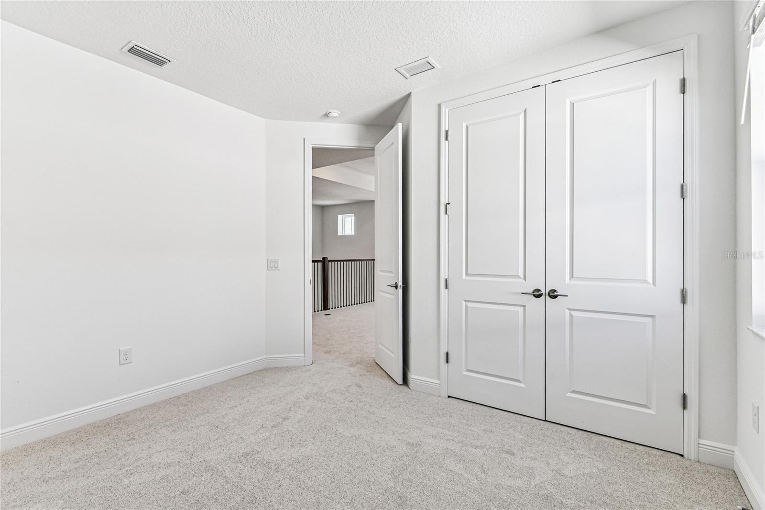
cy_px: 255
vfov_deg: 77.3
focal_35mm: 15
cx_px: 382
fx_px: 319
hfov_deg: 100.4
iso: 100
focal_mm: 10
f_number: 7.1
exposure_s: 1/50
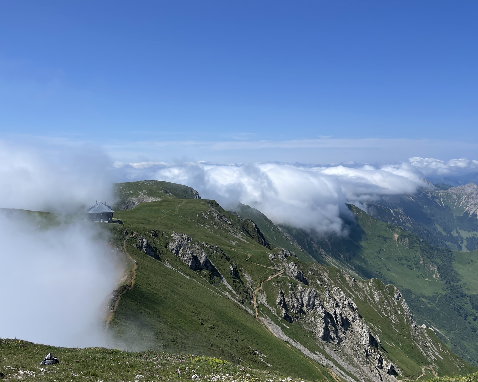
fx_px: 396
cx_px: 217
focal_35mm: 28
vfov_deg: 51.5
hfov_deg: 62.1
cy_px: 186
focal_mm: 4.2
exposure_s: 1/6135
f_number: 1.6
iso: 32
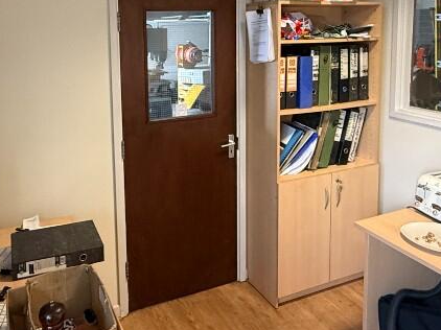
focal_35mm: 34
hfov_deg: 53.7
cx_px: 184
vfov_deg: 40.4
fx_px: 433
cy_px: 75
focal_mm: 2.22
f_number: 2.2
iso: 320
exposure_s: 1/50
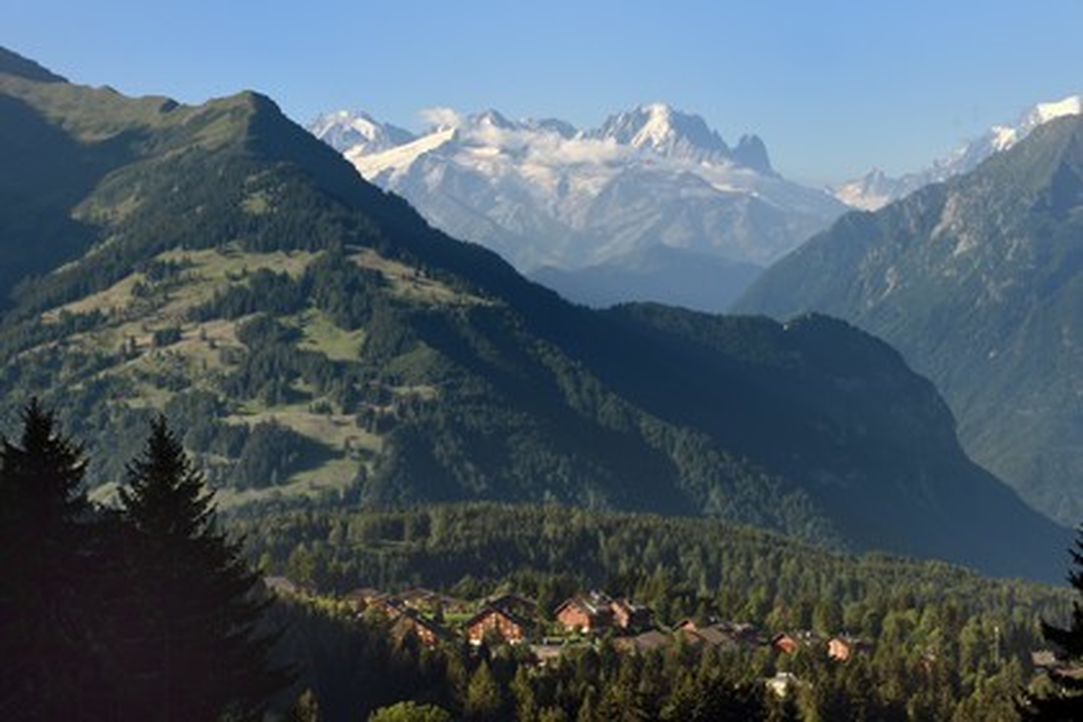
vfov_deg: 11.4
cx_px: 542
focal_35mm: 120
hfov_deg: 17.1
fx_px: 3610
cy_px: 361
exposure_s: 1/250
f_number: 11
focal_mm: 120
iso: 200
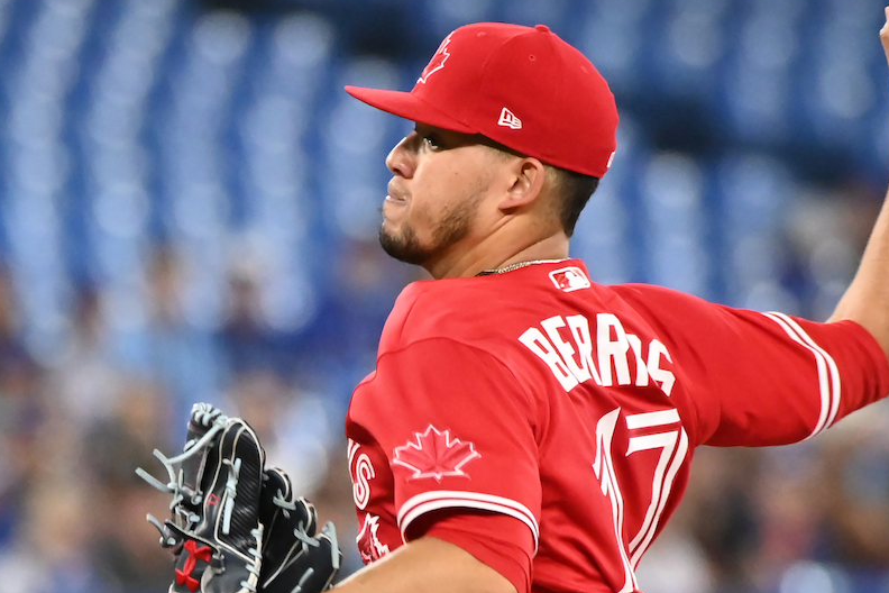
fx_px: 11778
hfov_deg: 4.3
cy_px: 316
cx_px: 467
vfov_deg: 2.9
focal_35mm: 477
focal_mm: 350
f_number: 4
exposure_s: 1/2000
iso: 6400
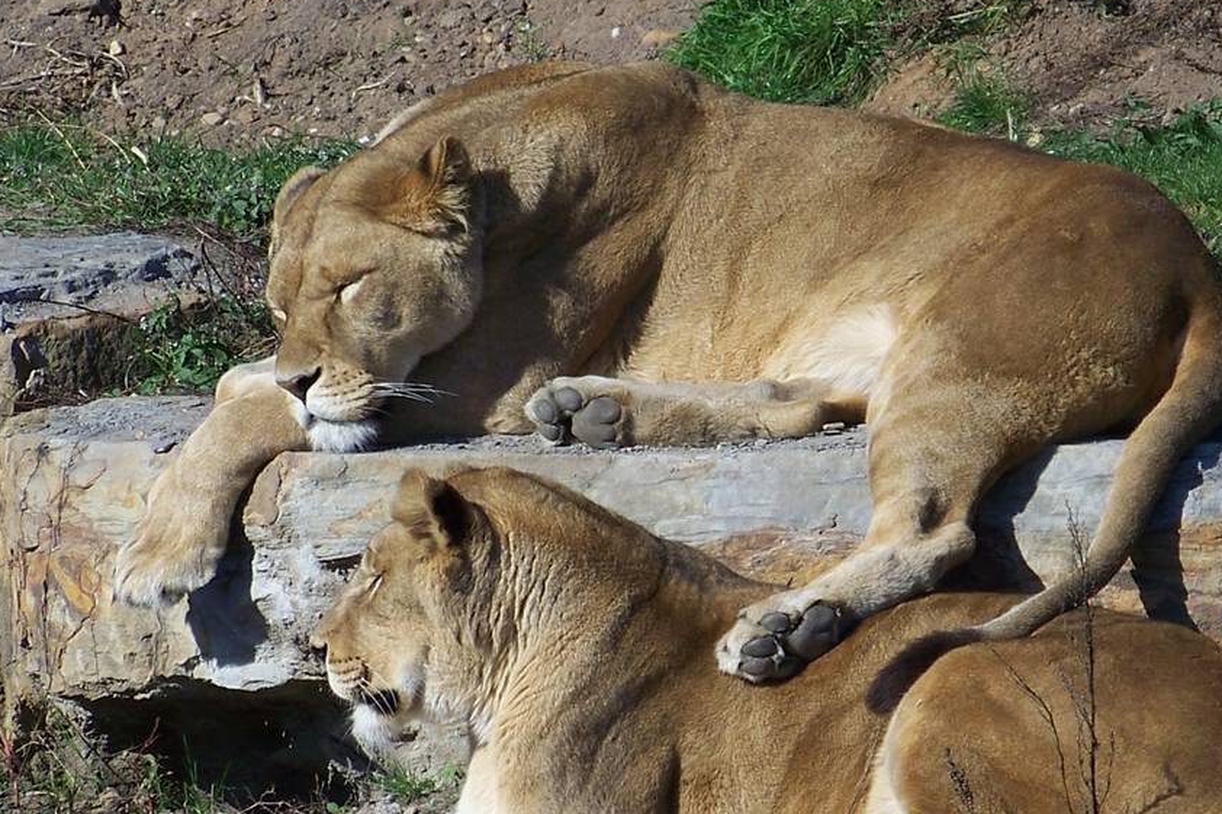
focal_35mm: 514
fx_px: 17443
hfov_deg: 4.0
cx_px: 669
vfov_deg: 2.7
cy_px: 432
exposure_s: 1/800
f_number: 3.6
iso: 64
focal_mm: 42.1
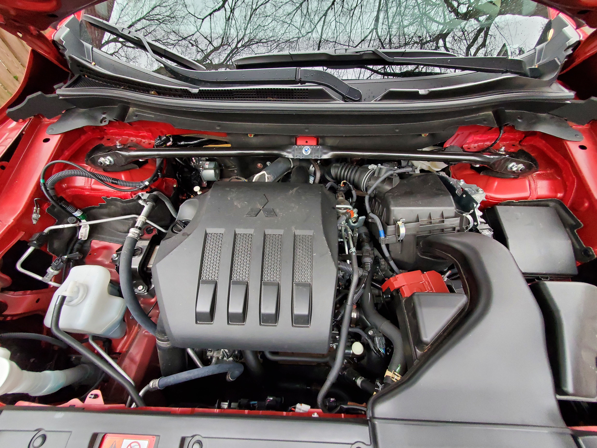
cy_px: 224
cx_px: 298
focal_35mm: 13
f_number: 2.2
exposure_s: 1/30
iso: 400
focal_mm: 1.8
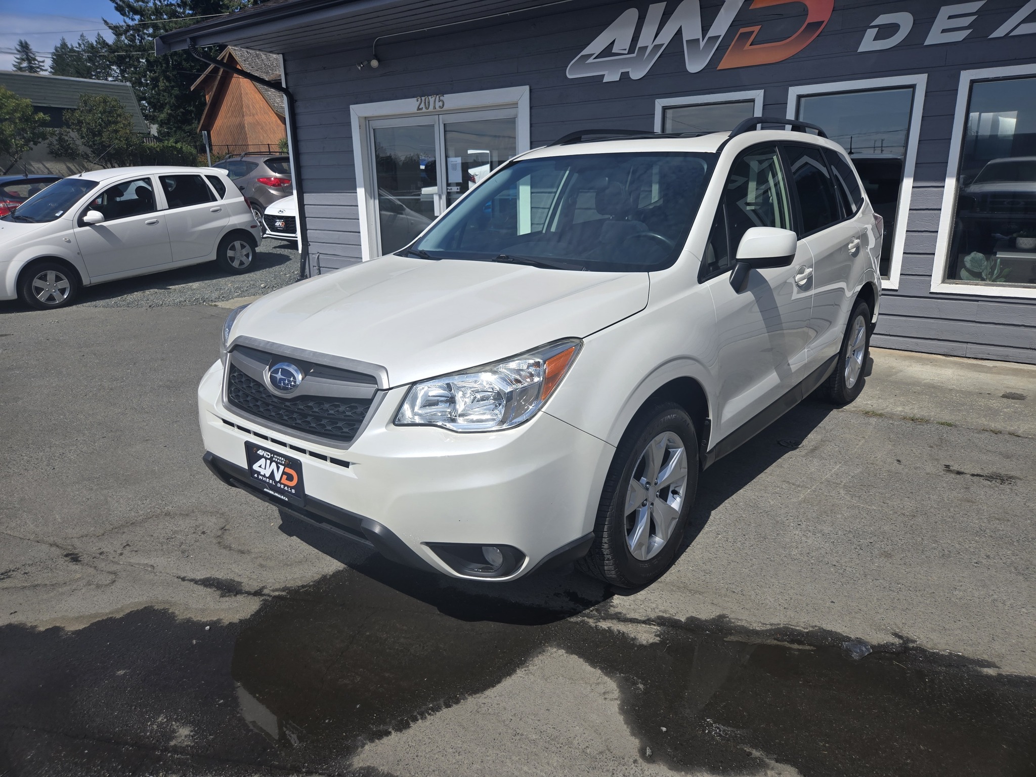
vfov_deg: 58.9
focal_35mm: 23
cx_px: 518
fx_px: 688
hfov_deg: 73.9
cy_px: 388
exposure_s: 1/2805
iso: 25
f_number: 1.8
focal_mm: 5.4
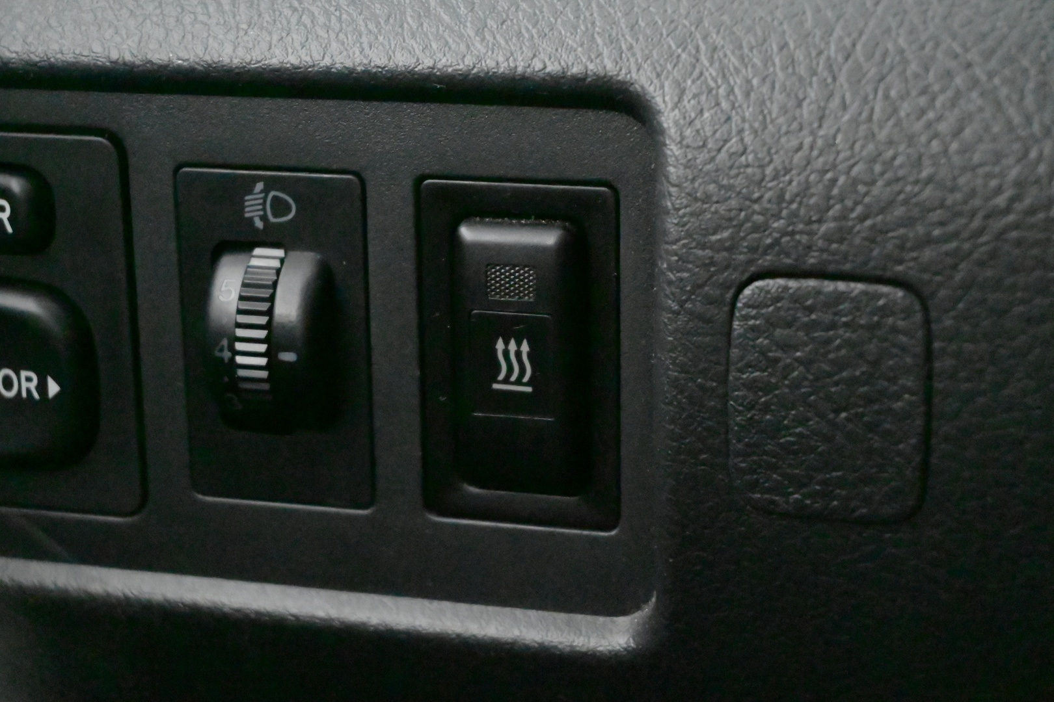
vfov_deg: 18.2
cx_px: 527
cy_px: 351
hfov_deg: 27.0
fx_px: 2196
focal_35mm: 75
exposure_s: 1/80
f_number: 6.3
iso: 32000
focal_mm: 50
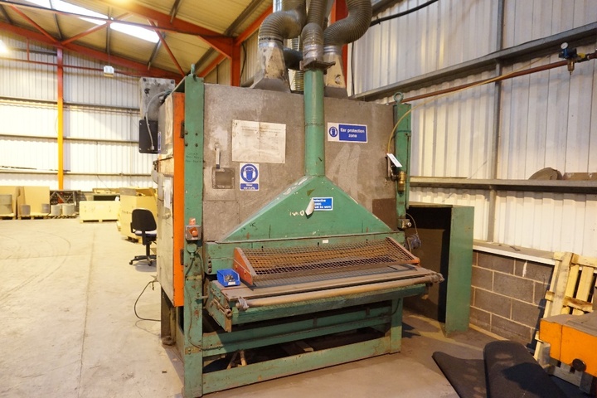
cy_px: 199
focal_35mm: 24
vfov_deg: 53.1
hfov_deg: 73.7
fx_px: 398
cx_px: 298
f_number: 3.5
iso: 3200
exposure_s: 1/30
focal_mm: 16
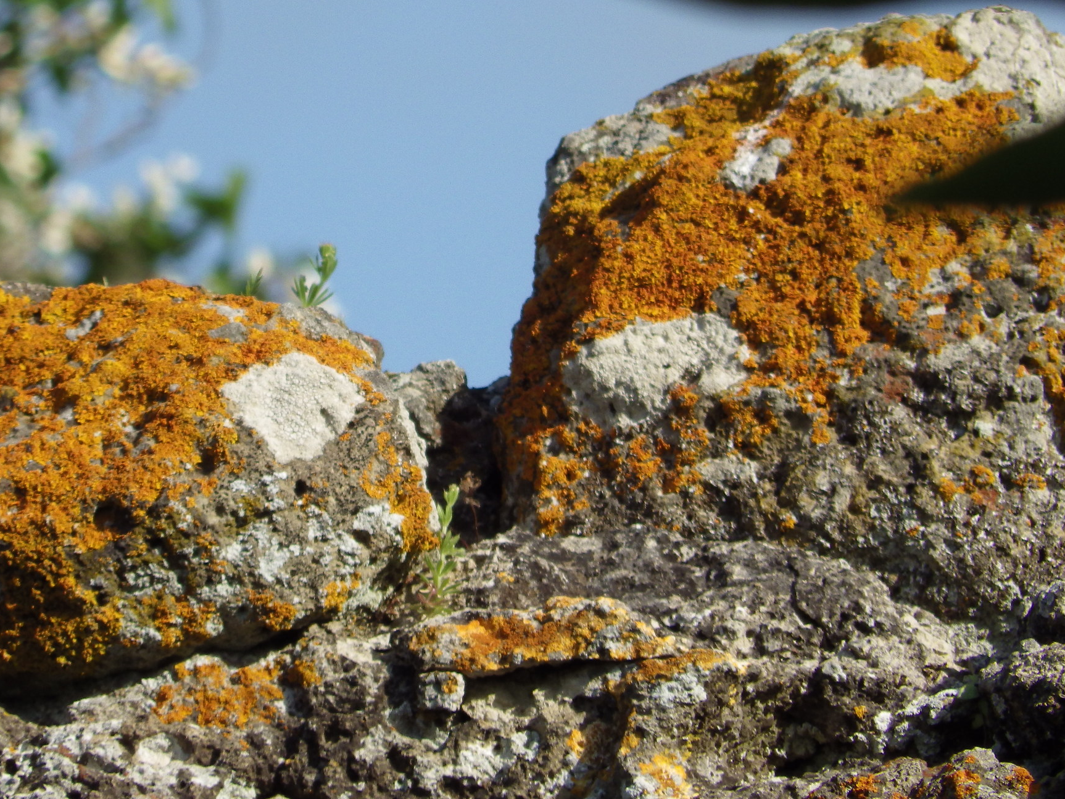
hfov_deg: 2.7
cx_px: 367
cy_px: 294
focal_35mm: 741
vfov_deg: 2.0
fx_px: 22801
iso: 100
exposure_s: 1/400
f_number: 5.9
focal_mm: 95.6
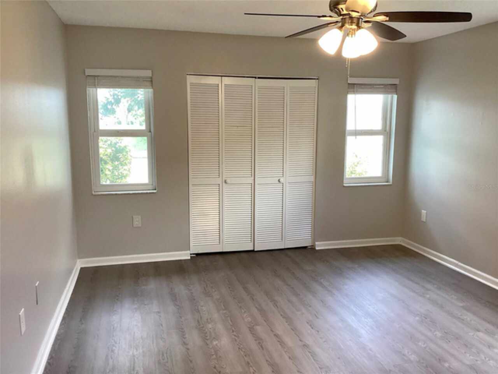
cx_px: 249
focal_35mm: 31
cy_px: 187
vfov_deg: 45.4
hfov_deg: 58.4
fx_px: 446
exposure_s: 1/60
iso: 80
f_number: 2.4
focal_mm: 3.3
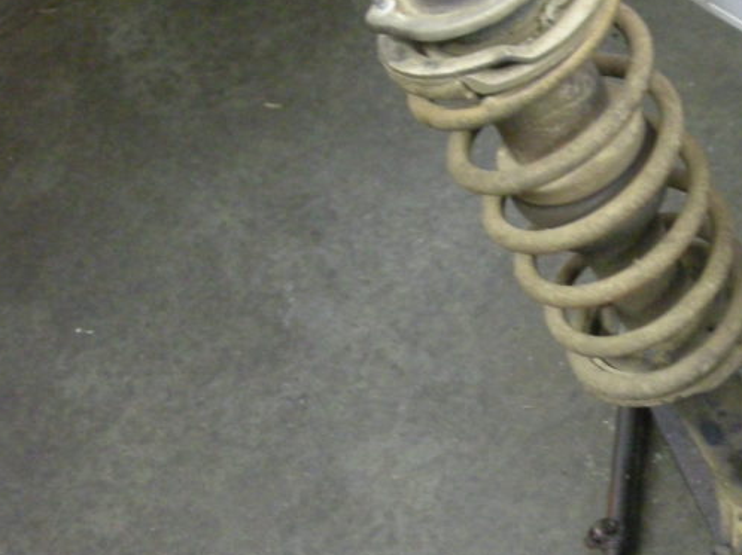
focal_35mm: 72
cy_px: 421
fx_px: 1543
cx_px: 739
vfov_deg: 20.3
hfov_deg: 25.7
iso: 400
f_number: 2.8
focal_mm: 5.7
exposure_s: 1/8.1
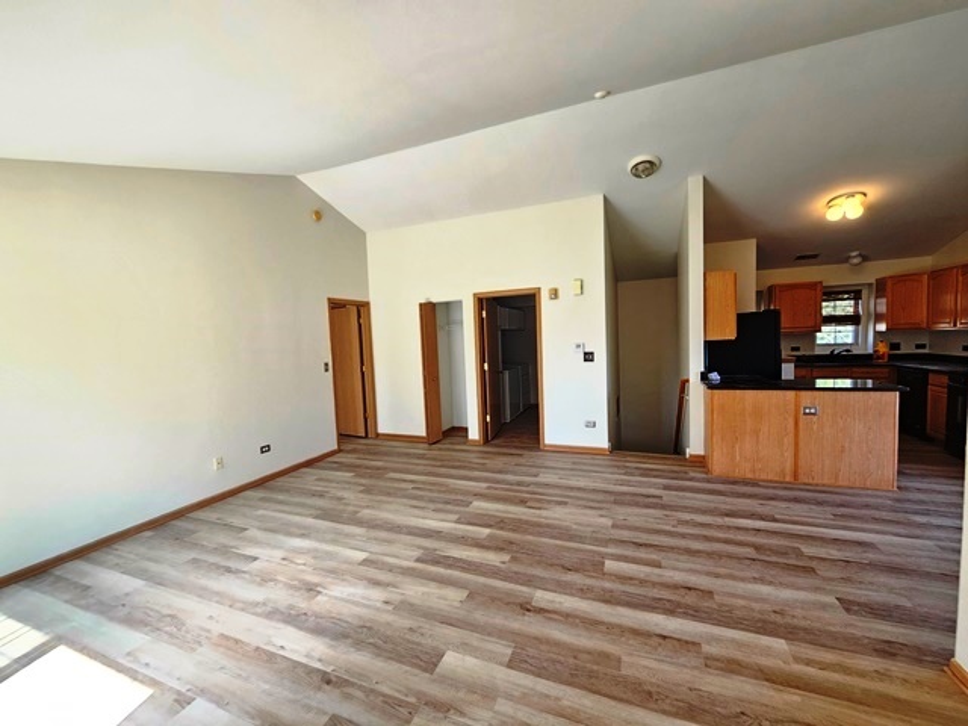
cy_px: 363
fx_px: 364
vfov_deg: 89.9
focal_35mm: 13
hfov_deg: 106.2
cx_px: 484
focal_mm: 2.2
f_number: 2.2
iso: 80
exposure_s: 1/77
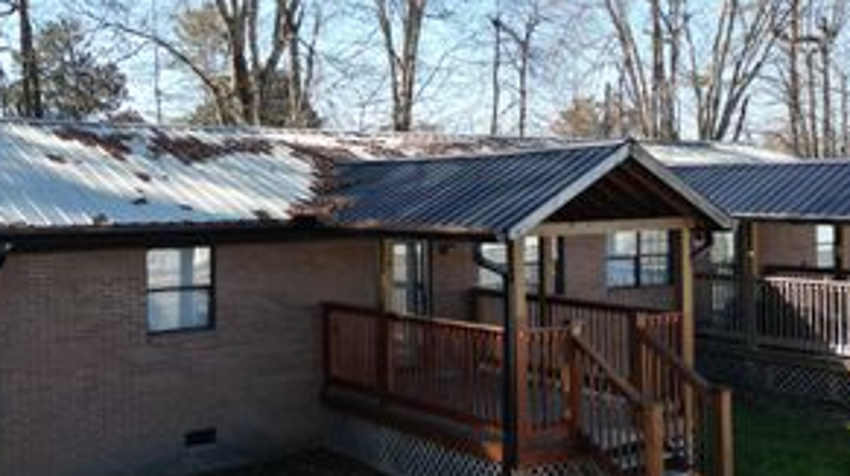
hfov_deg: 45.5
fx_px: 1013
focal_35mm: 45
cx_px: 456
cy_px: 215
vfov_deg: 26.4
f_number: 1.7
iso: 110
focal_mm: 6.72
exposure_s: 1/1000
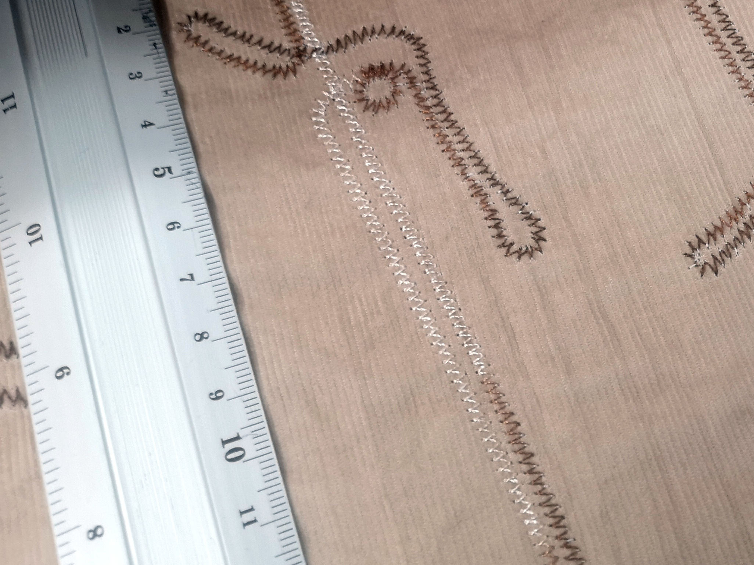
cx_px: 658
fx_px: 1046
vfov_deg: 29.5
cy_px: 108
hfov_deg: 37.4
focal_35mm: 48
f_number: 1.8
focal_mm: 3.95
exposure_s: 1/33.3
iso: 125
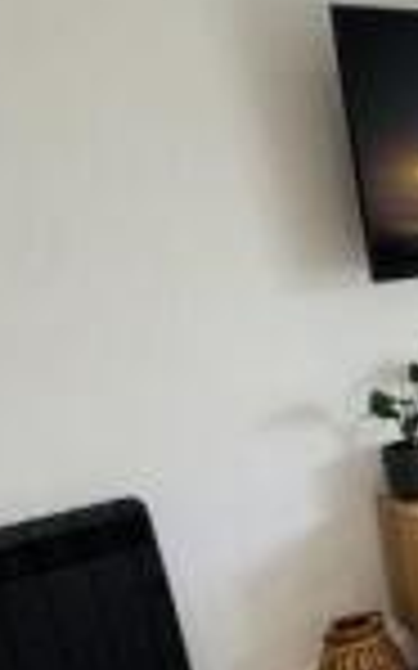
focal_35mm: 58
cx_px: 969
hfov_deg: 15.0
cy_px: 443
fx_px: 1058
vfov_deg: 34.8
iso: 80
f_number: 2.2
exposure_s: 1/100
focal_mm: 2.22
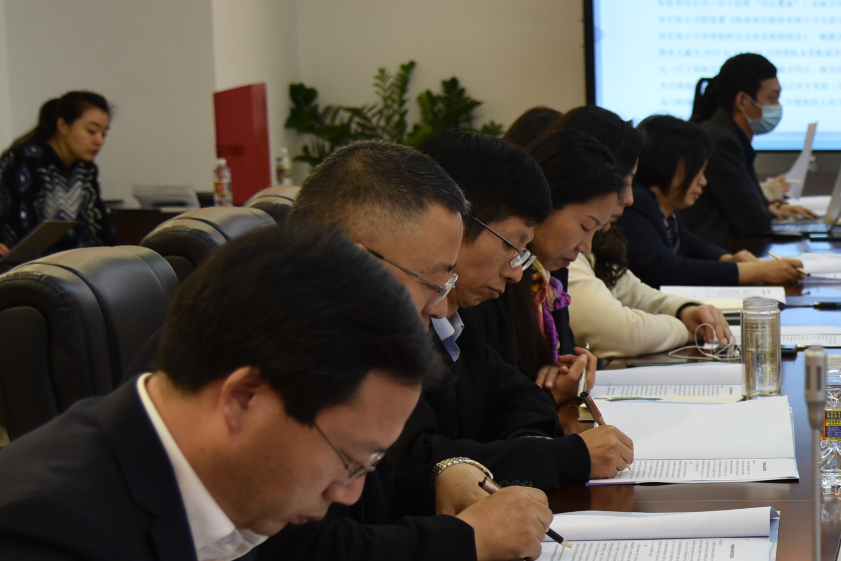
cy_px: 343
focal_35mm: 125
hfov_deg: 15.5
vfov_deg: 11.0
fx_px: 2921
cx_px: 1114
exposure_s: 1/60
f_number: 4
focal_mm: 46
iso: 400
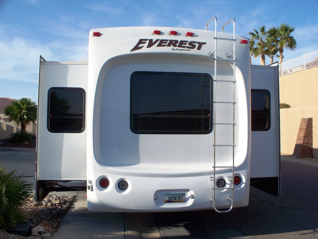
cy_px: 120
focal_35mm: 36
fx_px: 331
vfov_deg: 39.7
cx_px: 159
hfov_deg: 51.4
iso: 64
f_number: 5
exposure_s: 1/320
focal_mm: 7.54
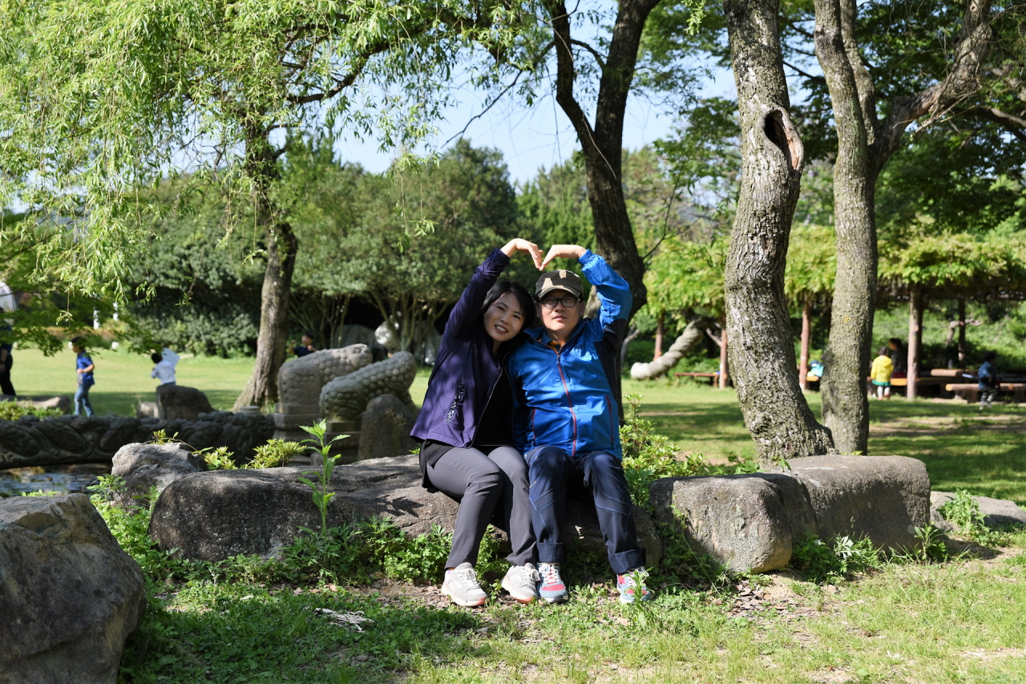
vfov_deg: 26.0
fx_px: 1482
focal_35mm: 52
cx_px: 513
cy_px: 342
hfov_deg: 38.2
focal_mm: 52
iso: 100
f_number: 5
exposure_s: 1/400
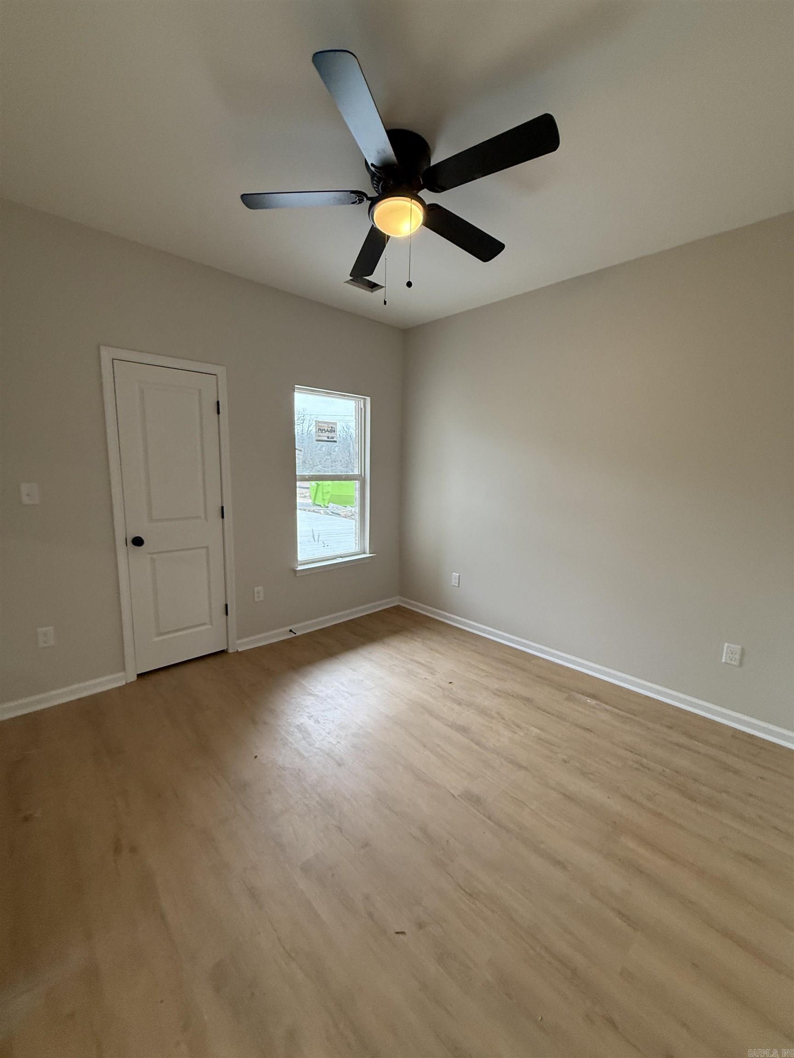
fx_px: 428
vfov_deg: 102.1
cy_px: 529
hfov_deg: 85.7
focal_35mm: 14
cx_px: 397
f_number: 2.2
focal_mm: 2.22
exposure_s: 1/120
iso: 250
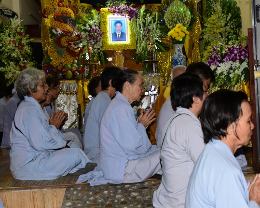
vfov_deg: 34.9
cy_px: 104
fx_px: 331
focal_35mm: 43
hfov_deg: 42.8
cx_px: 146
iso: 500
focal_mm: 38
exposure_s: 1/40
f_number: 4.5
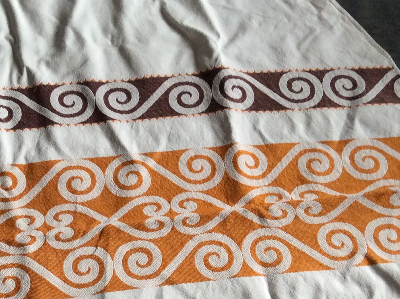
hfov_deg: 32.6
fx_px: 681
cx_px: 155
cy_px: 232
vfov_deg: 24.4
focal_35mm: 59
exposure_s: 1/100
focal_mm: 3.3
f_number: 2.4
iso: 64
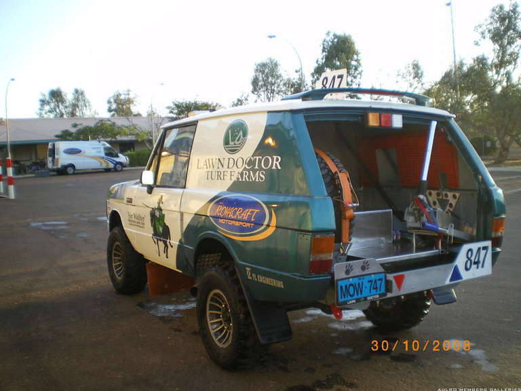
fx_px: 542
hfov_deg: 51.4
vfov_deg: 39.7
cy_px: 196
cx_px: 260
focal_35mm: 36
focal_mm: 6.3
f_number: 3.1
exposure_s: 1/60
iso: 50
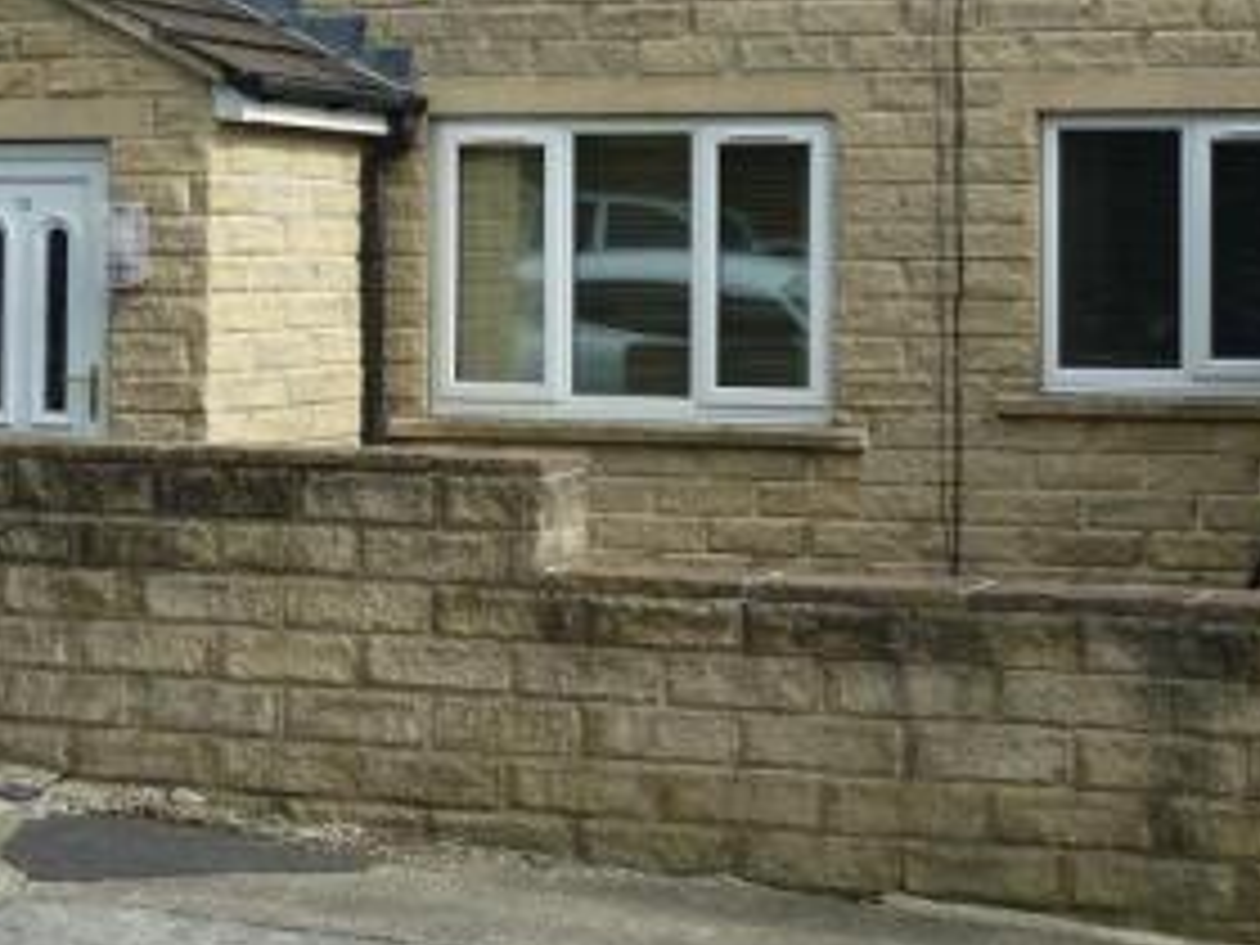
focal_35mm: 77
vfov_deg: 18.9
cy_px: 182
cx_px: 947
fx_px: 2803
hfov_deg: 25.0
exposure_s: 1/250
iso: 80
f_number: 4
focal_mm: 6.1
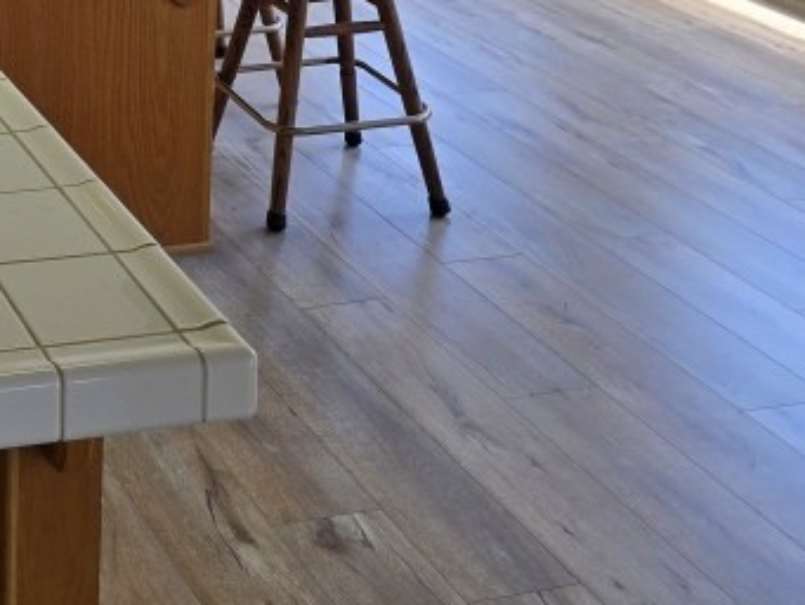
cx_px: -191
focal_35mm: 69
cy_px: -208
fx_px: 1605
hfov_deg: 25.0
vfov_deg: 19.5
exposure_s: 1/120
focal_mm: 6.3
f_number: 1.7
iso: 25
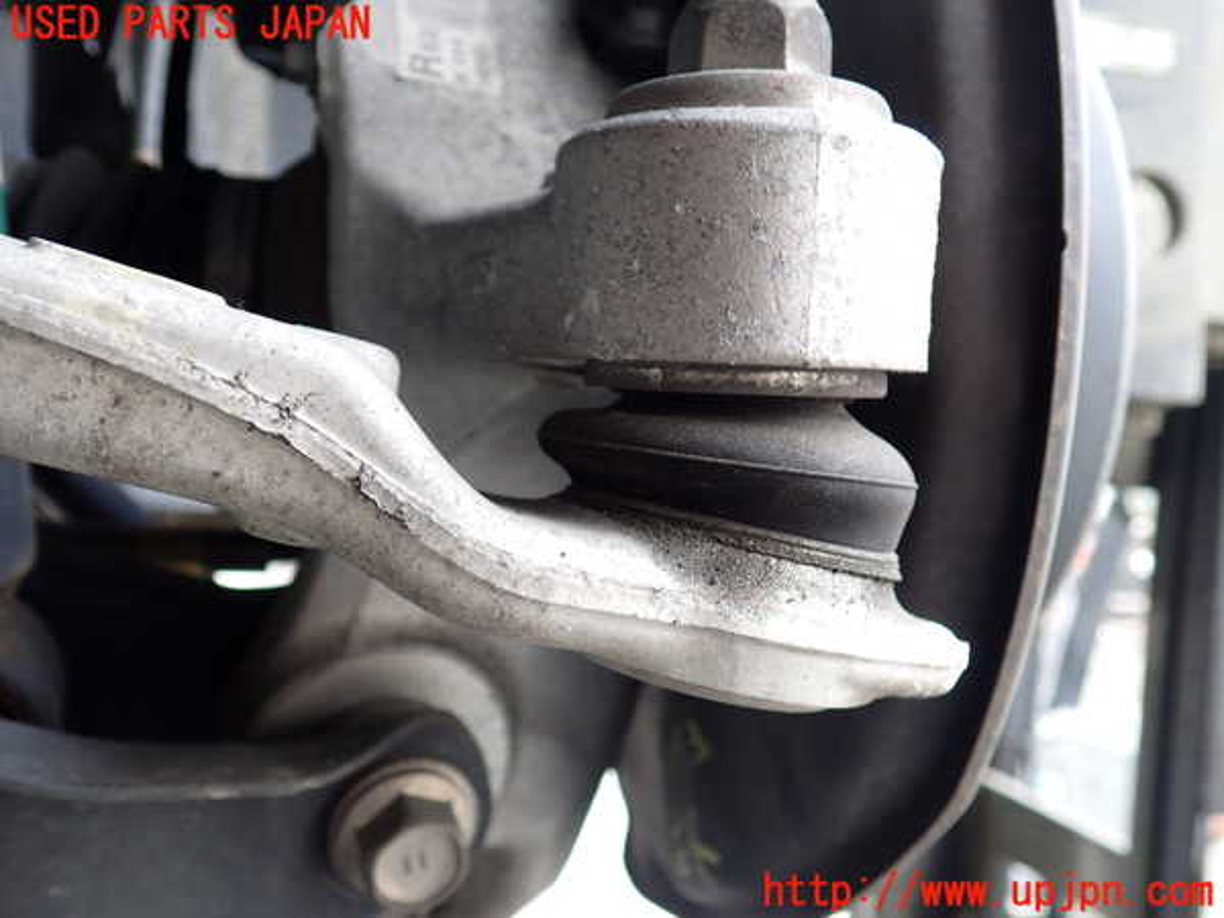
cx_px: 612
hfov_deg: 60.0
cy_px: 459
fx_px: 1061
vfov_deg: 46.8
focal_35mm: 30
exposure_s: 1/100
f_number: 2.3
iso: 200
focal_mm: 5.4
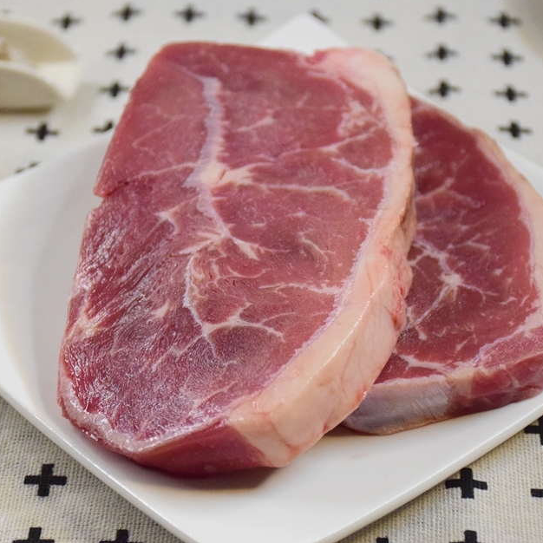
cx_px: 261
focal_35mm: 114
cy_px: 271
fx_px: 2023
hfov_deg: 15.3
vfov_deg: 15.3
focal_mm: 56
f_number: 6.3
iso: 5000
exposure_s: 1/640
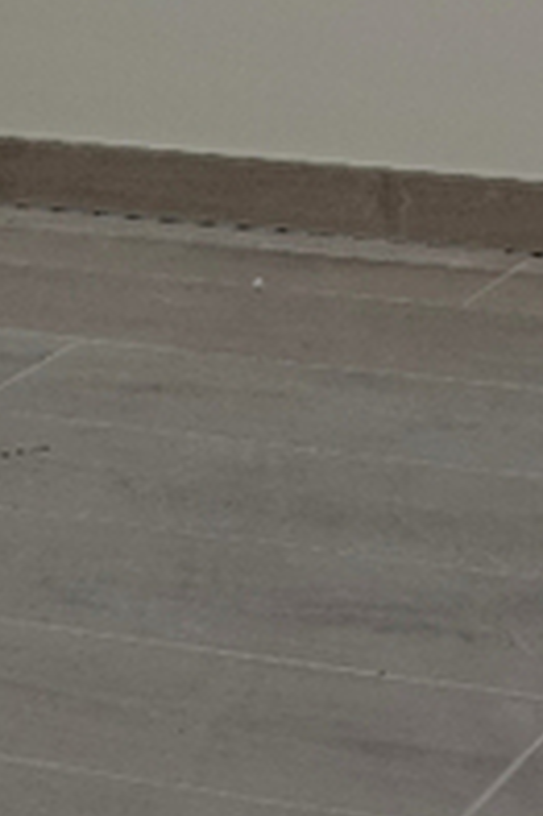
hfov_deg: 8.1
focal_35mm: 169
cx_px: 187
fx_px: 3830
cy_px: -634
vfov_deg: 11.3
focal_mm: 13.84
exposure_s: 1/125
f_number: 3.5
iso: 125
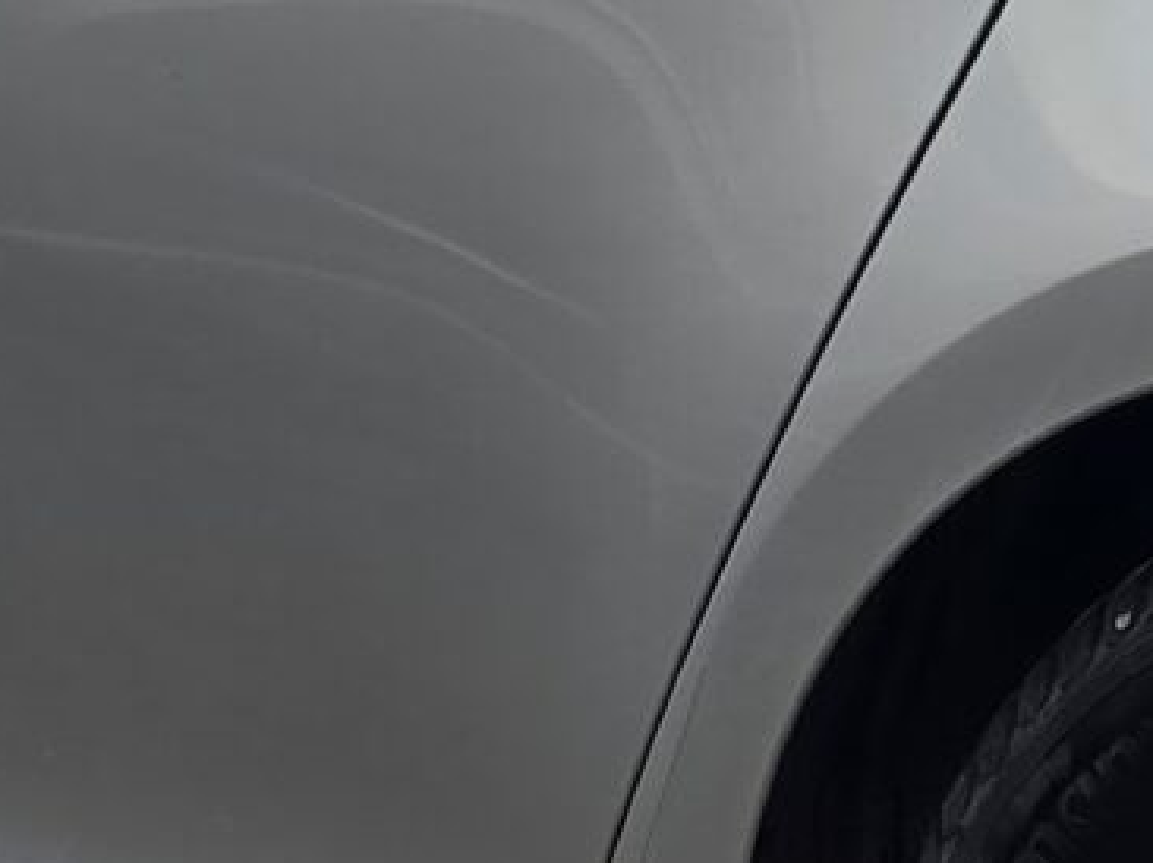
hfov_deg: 12.1
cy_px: 101
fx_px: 5359
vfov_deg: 9.2
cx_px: 1241
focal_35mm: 161
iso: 40
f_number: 1.7
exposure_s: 1/180
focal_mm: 6.3
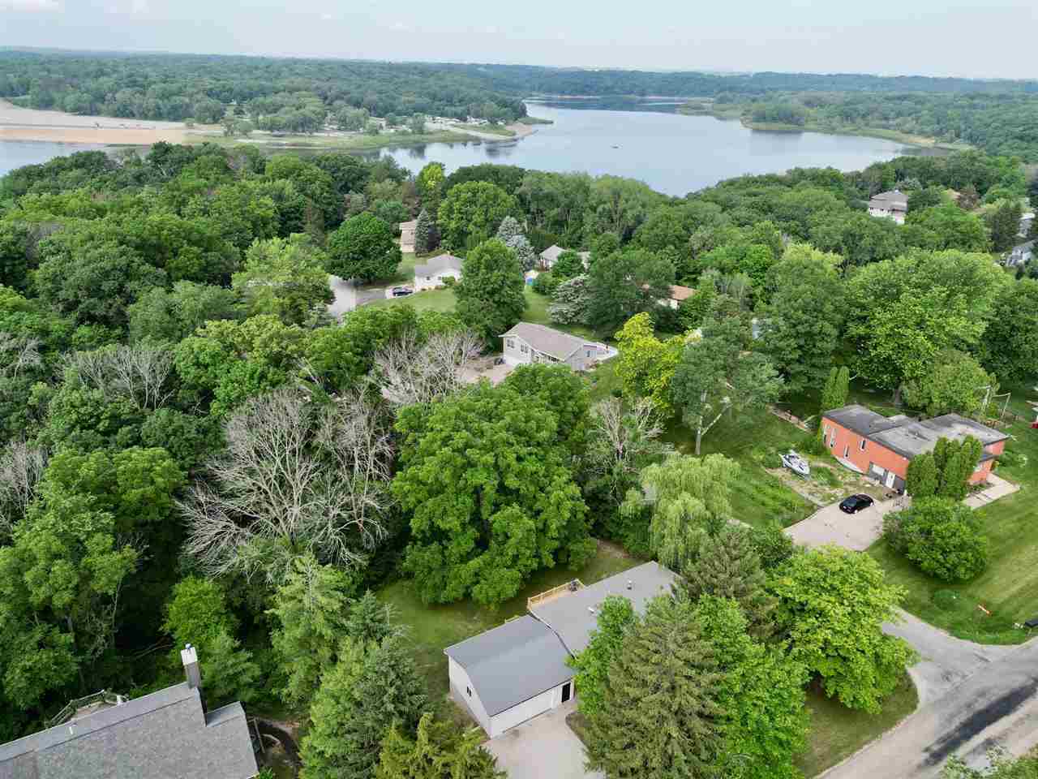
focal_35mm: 24
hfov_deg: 71.6
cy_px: 390
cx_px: 519
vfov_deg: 56.8
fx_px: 720
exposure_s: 1/2000
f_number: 1.7
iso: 200
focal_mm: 6.72
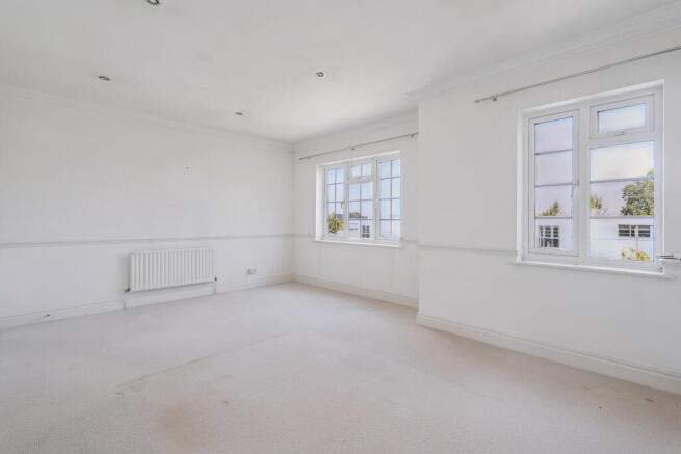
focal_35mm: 16
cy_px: 227
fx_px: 303
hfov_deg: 96.7
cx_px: 340
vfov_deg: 73.8
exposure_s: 1/40
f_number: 5.6
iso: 640
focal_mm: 16
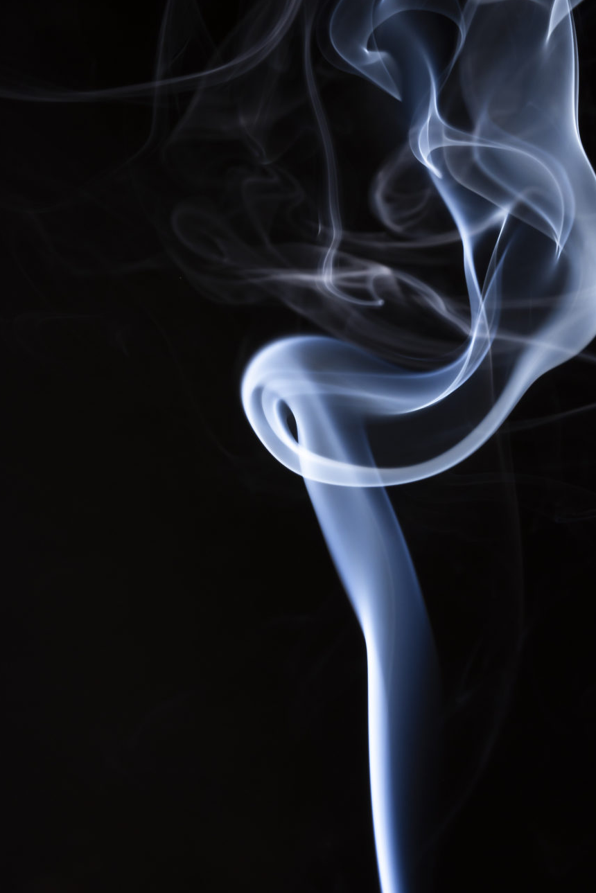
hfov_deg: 10.0
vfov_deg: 14.9
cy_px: 319
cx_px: 415
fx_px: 3400
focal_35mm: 137
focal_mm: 46
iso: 100
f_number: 14
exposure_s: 1/100
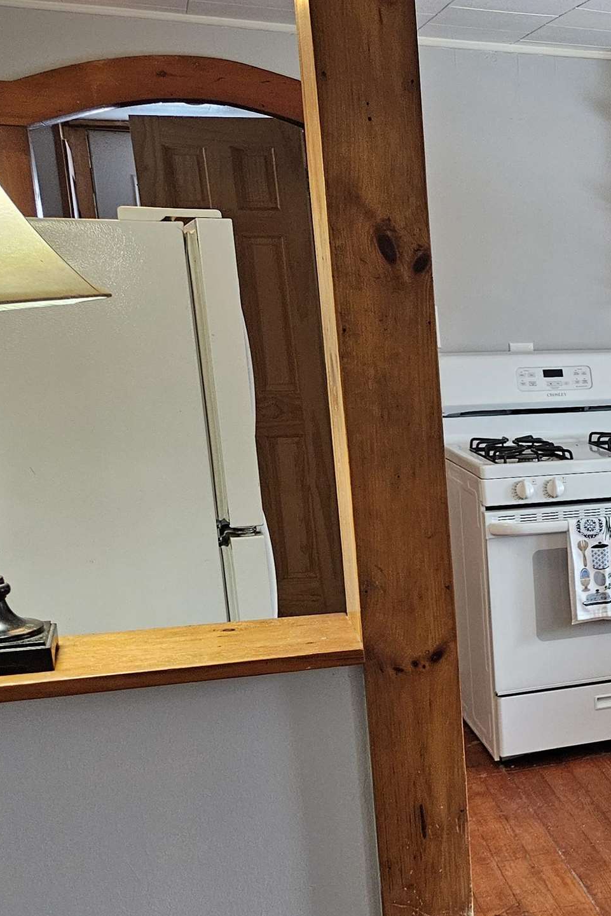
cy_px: 599
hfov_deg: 23.0
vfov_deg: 38.5
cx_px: 828
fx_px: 1298
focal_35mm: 51
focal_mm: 5.4
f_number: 1.8
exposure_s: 1/120
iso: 500
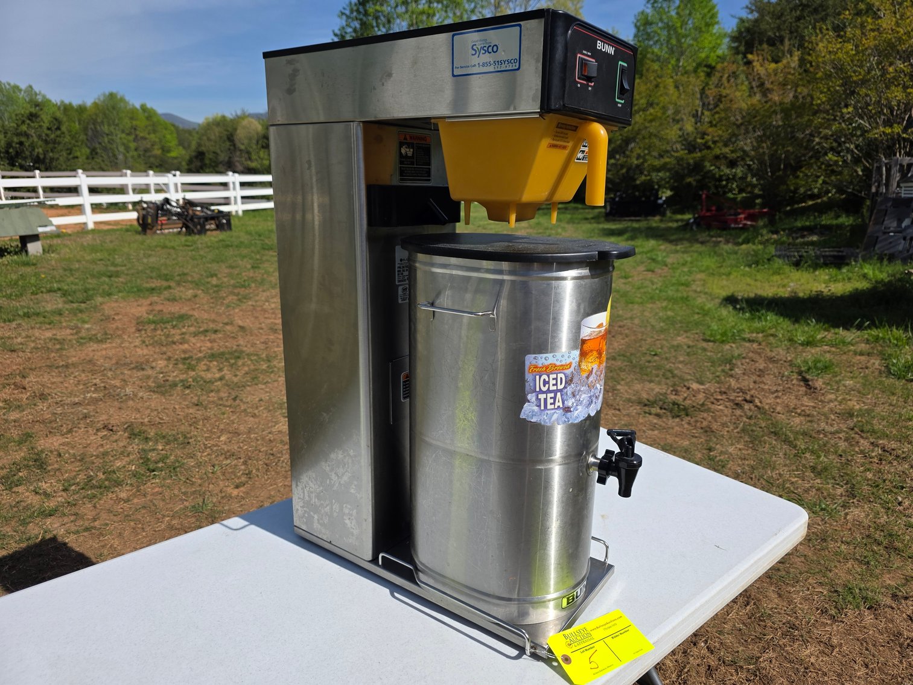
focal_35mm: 23
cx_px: 456
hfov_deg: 73.9
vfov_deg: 58.9
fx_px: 607
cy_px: 342
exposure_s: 1/7944
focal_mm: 6.3
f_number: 1.7
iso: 80
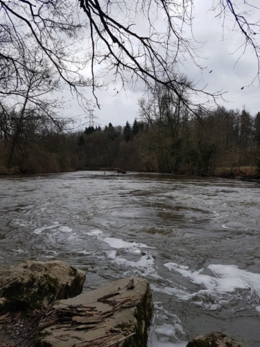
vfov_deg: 67.3
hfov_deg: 53.1
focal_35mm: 26
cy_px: 174
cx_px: 130
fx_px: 260
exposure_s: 1/584
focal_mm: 4.2
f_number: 1.7
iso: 50
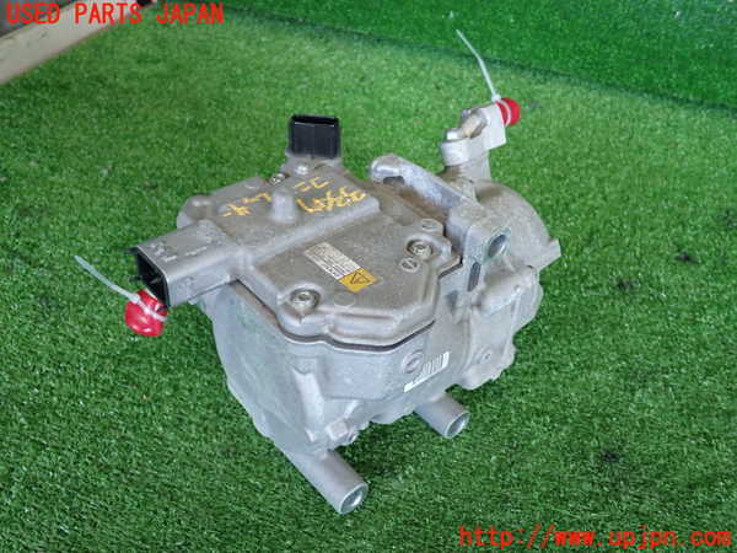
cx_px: 368
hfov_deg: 56.8
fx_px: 681
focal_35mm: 32
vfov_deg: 44.2
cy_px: 276
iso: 200
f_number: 2.4
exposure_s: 1/50
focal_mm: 5.79
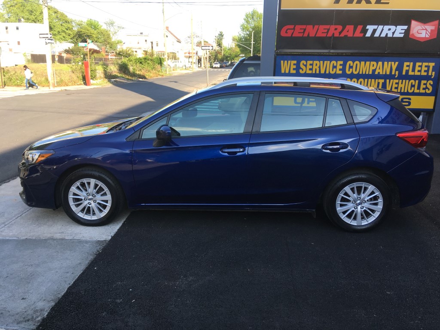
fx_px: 369
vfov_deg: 48.2
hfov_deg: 61.7
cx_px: 220
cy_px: 165
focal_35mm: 29
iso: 25
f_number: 2.2
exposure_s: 1/260
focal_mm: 4.15
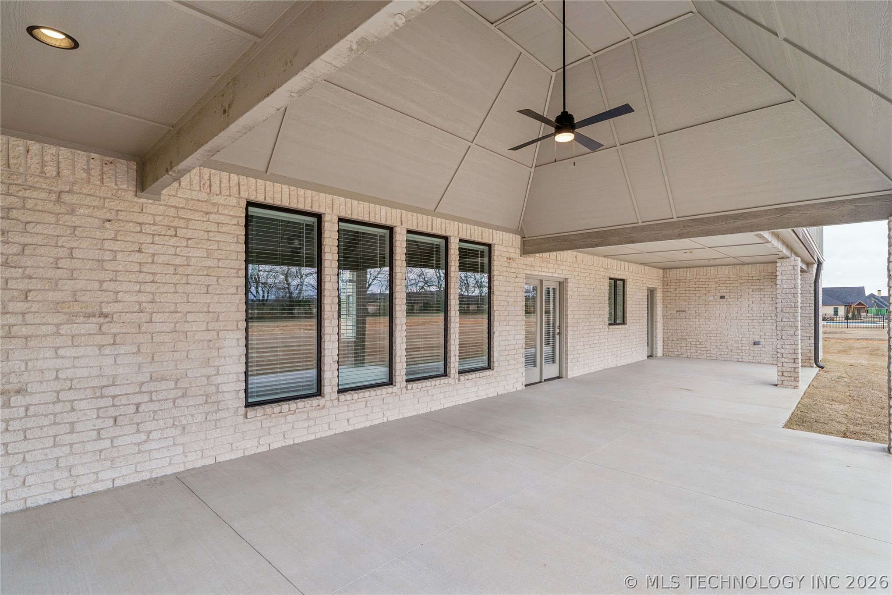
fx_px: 434
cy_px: 298
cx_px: 446
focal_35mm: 18
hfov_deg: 91.6
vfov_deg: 68.9
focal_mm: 17.5
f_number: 5.6
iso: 200
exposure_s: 1/200
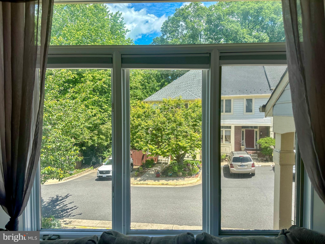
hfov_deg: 71.6
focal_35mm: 24
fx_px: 225
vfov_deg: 56.8
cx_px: 162
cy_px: 122
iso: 80
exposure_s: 1/1500
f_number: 1.8
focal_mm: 6.86
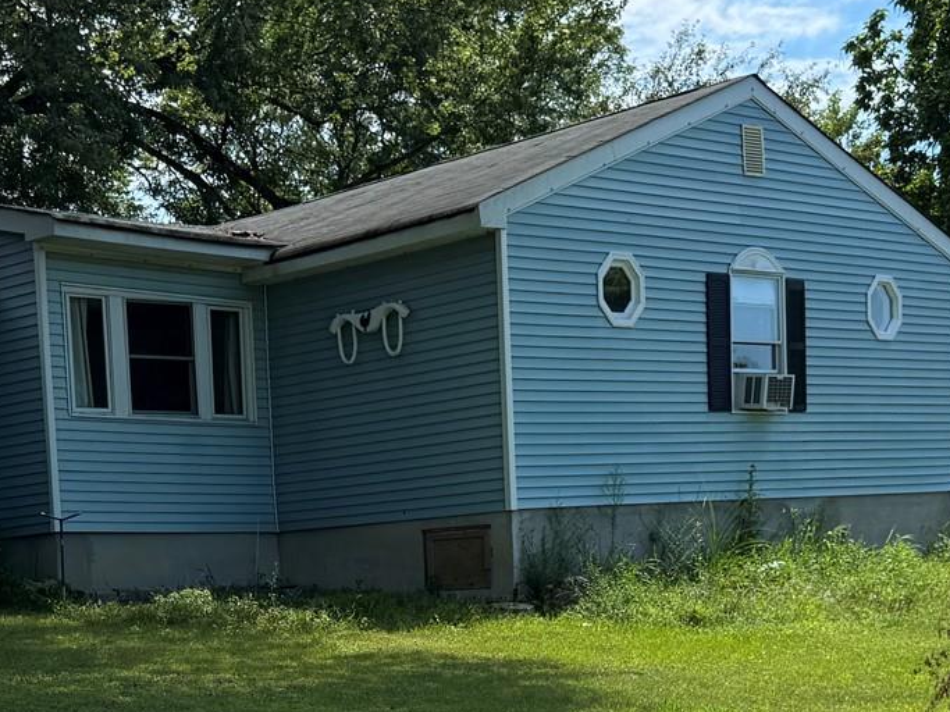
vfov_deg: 19.6
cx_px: 280
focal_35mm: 72
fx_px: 1976
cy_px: 786
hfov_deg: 26.8
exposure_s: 1/2415
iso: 80
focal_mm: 6.76
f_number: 1.78
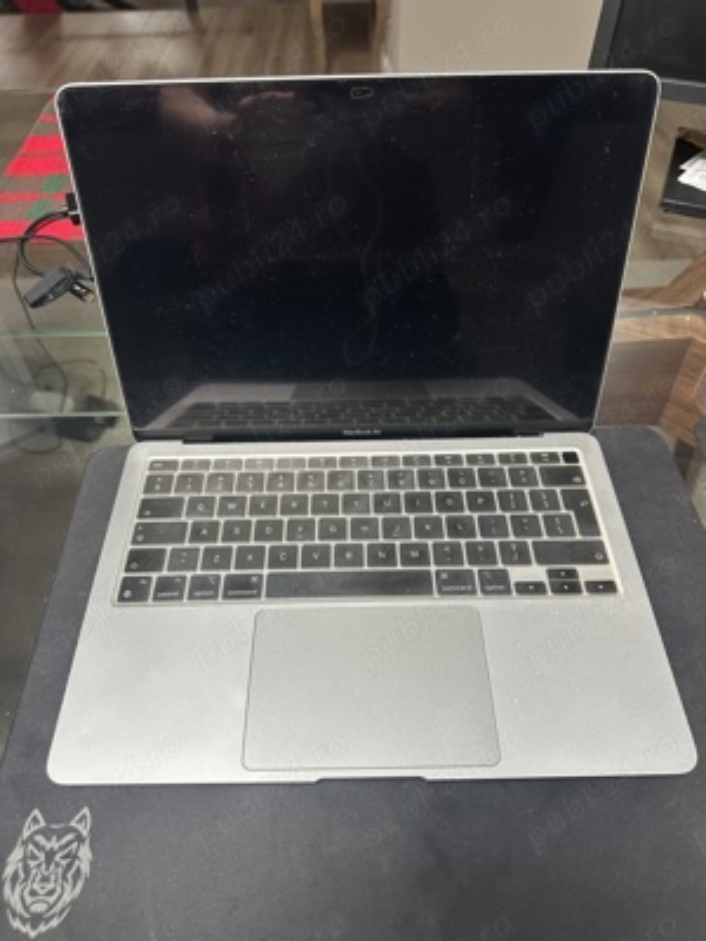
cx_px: 353
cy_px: 470
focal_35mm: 24
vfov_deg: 71.6
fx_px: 653
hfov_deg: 56.8
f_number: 1.78
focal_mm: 6.86
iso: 250
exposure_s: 1/60
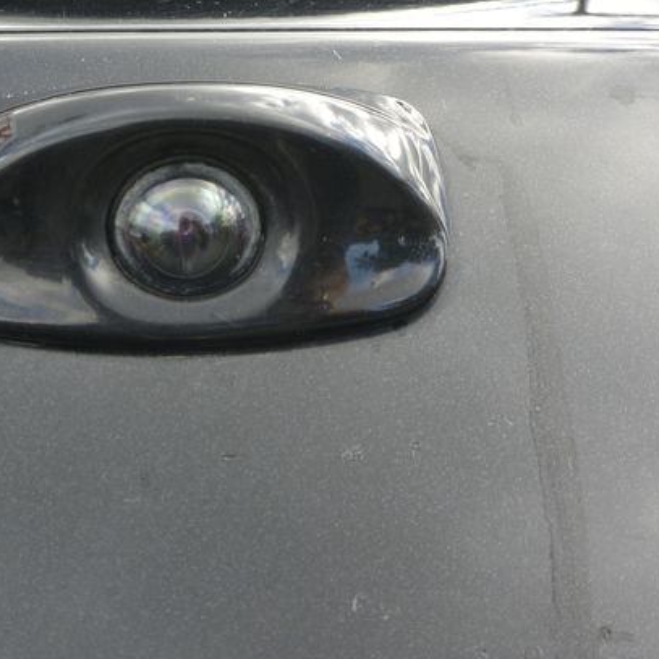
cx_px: 227
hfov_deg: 27.6
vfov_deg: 27.7
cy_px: 292
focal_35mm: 62
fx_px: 1335
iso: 160
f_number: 5.6
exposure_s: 1/125
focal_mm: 11
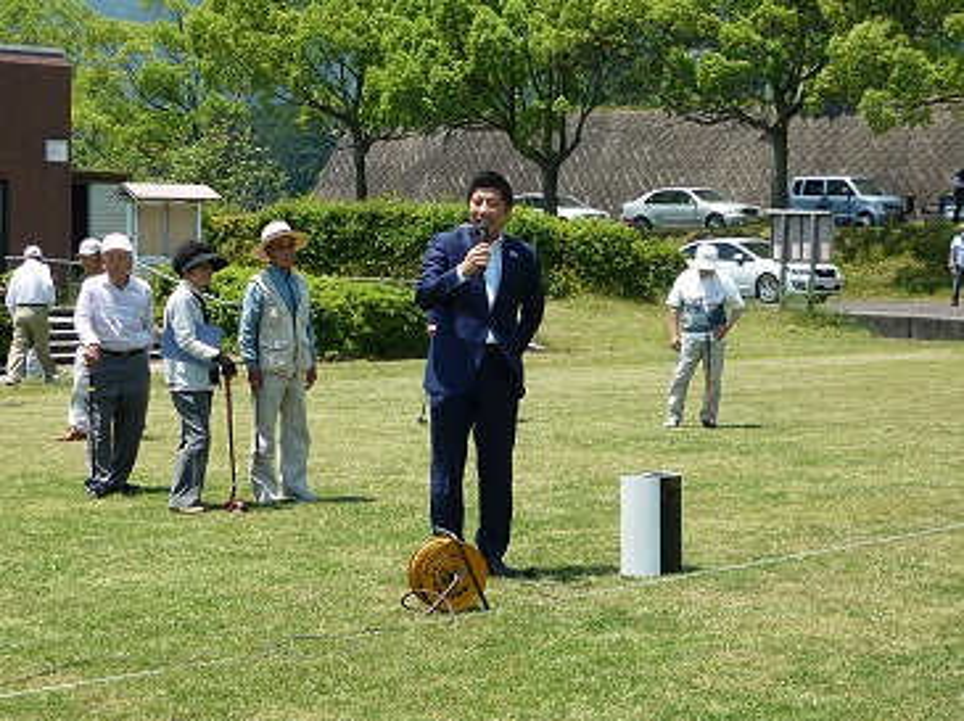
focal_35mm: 79
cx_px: 482
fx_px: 2198
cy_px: 360
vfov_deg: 18.6
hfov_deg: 24.7
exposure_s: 1/800
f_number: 3.1
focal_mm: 7.4
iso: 80
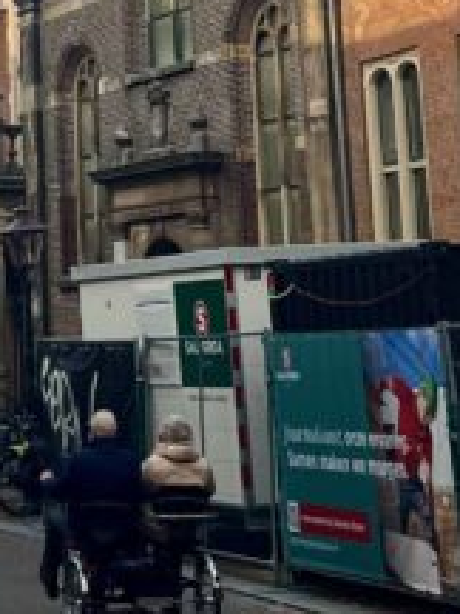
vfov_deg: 14.9
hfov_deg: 11.9
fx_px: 2179
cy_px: -293
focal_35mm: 123
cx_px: -9
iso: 50
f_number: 1.6
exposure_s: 1/1890
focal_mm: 5.1
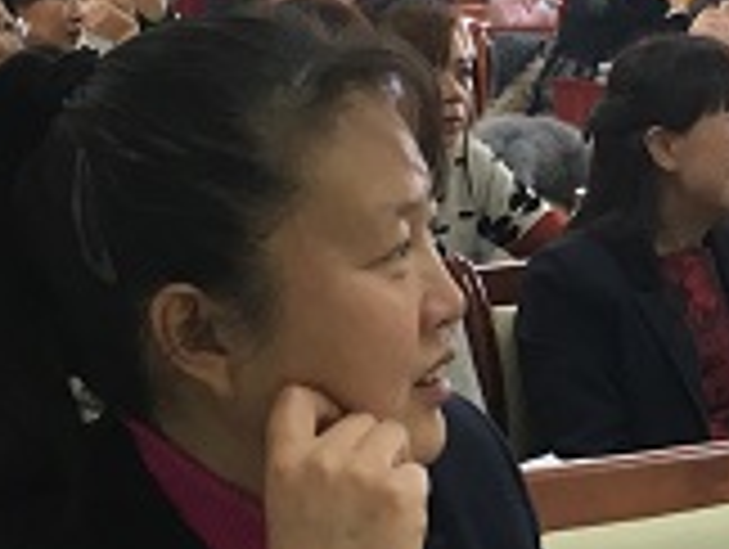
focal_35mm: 125
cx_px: 666
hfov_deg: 15.5
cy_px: 286
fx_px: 2636
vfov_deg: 11.9
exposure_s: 1/33
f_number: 2.2
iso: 100
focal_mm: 4.15
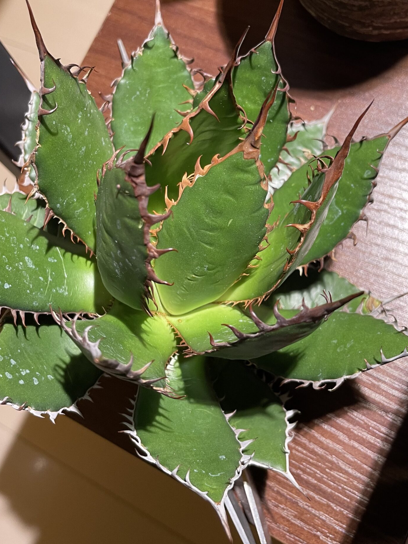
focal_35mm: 36
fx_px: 566
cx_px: 223
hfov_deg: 39.6
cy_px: 231
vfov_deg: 51.2
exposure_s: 1/60
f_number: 1.6
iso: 100
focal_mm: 4.2
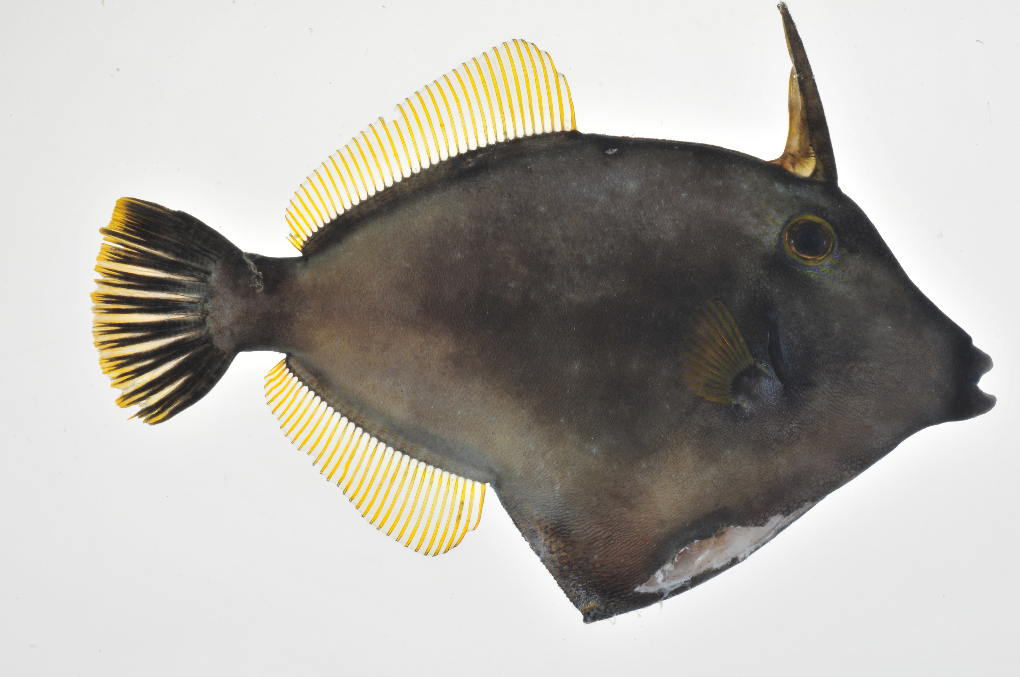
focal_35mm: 165
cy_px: 352
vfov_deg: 8.3
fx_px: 4656
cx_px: 518
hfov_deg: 12.5
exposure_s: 1/60
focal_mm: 105
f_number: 22
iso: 200
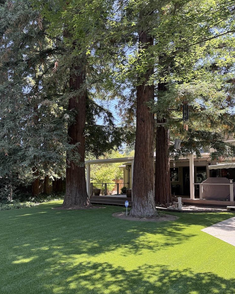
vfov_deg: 63.9
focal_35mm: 27
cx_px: 110
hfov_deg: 53.2
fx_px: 235
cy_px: 165
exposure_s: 1/345
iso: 100
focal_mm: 6.76
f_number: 1.78
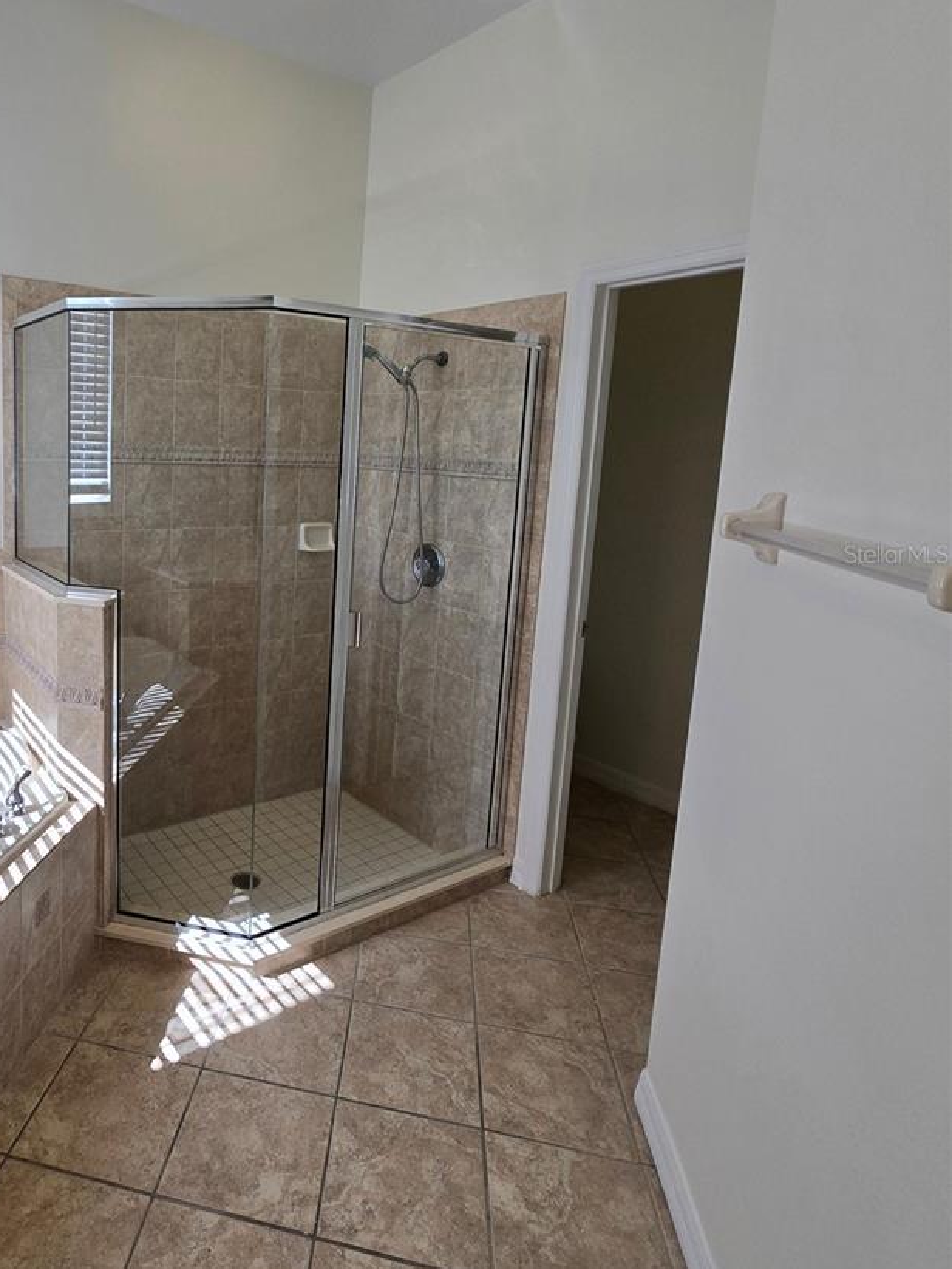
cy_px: 553
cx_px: 258
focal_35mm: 19
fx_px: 697
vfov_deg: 84.2
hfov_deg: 65.2
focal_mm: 2.2
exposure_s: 1/120
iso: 64
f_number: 2.2
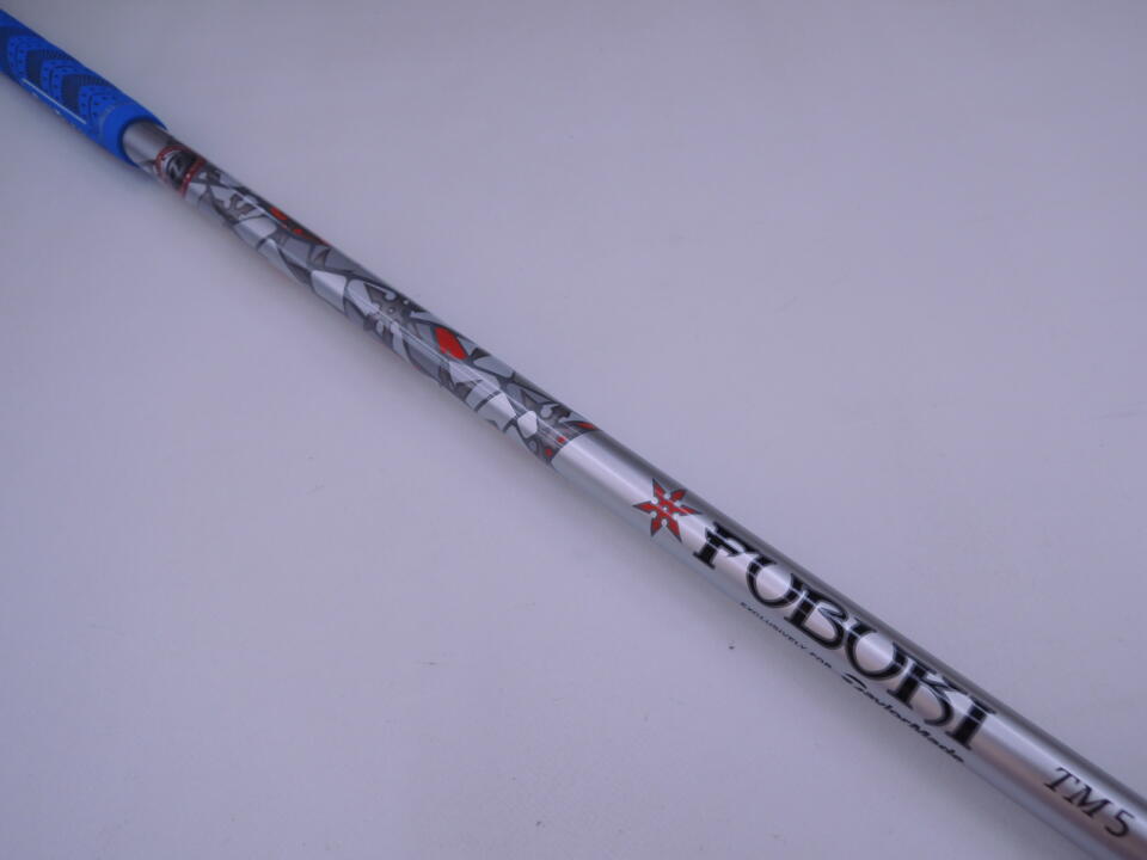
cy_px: 430
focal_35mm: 24
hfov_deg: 71.6
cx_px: 574
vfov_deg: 56.8
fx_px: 795
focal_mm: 4.3
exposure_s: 1/60
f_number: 2.8
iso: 100
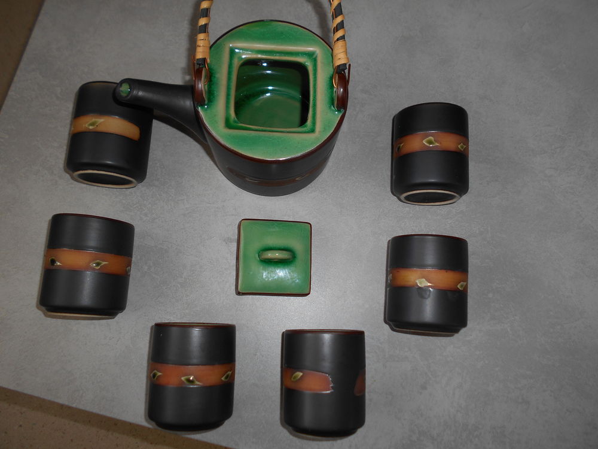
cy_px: 224
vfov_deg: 53.1
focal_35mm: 26
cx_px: 299
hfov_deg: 67.3
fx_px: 449
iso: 80
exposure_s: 1/25
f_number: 3.2
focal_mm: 4.6
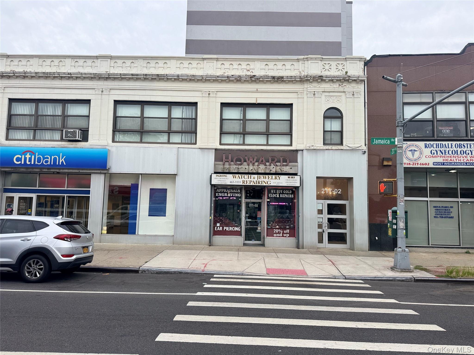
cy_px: 178
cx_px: 237
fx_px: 329
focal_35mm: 24
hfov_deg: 71.6
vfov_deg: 56.8
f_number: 1.78
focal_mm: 6.76
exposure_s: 1/966
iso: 80
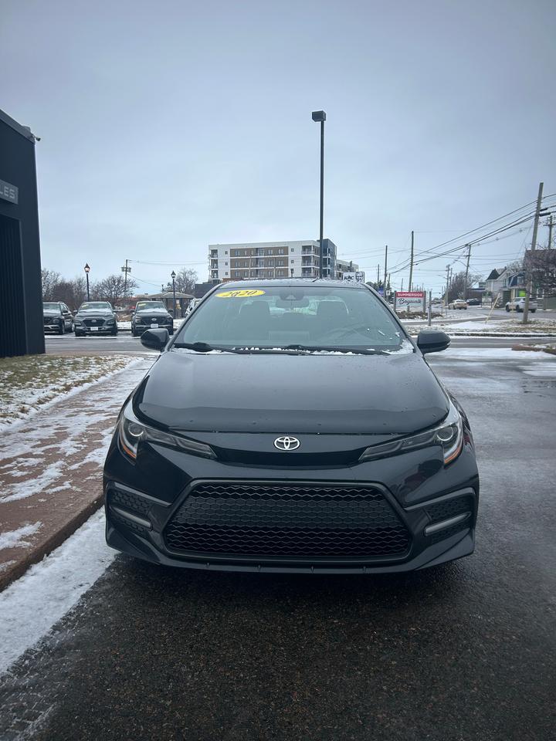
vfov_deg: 67.3
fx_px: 557
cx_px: 278
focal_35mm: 26
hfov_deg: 53.1
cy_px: 370
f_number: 1.5
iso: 50
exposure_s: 1/1224
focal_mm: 5.7
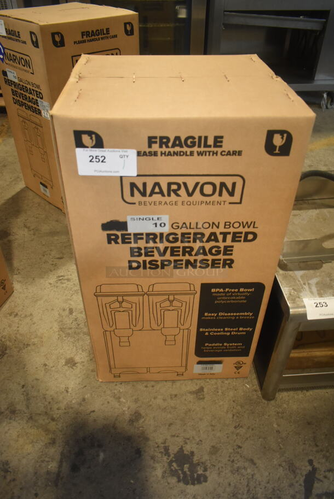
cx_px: 167
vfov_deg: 67.3
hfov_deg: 48.0
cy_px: 250
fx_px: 375
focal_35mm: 27
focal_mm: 18
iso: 1600
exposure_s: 1/125
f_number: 3.5
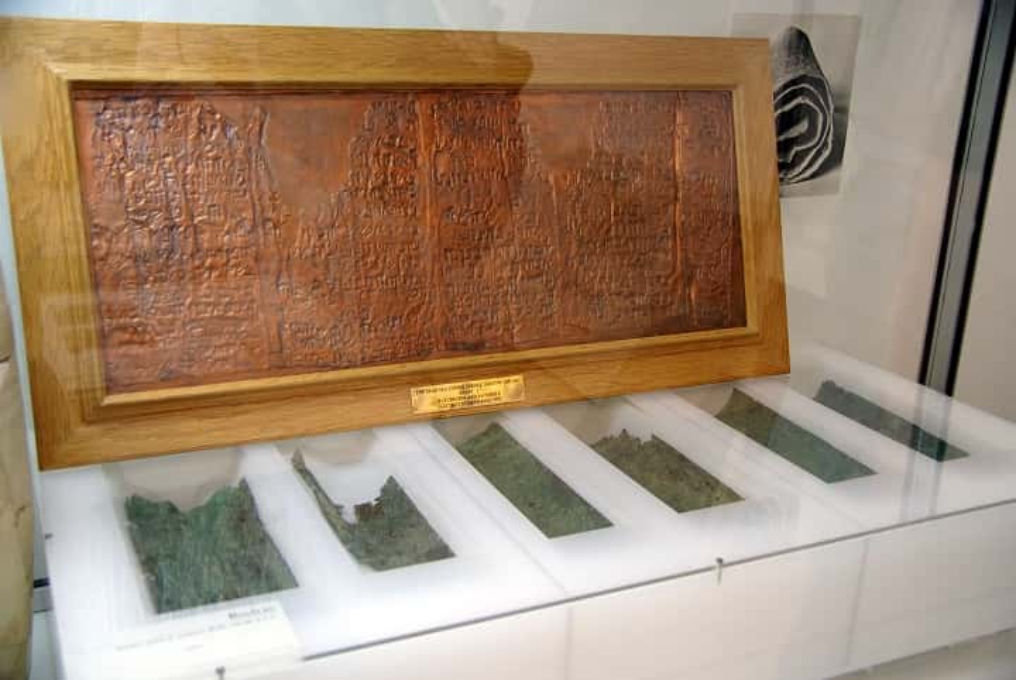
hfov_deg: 49.5
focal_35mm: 39
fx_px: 1102
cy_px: 340
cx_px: 508
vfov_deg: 34.3
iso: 400
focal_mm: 26
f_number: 4
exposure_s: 1/15
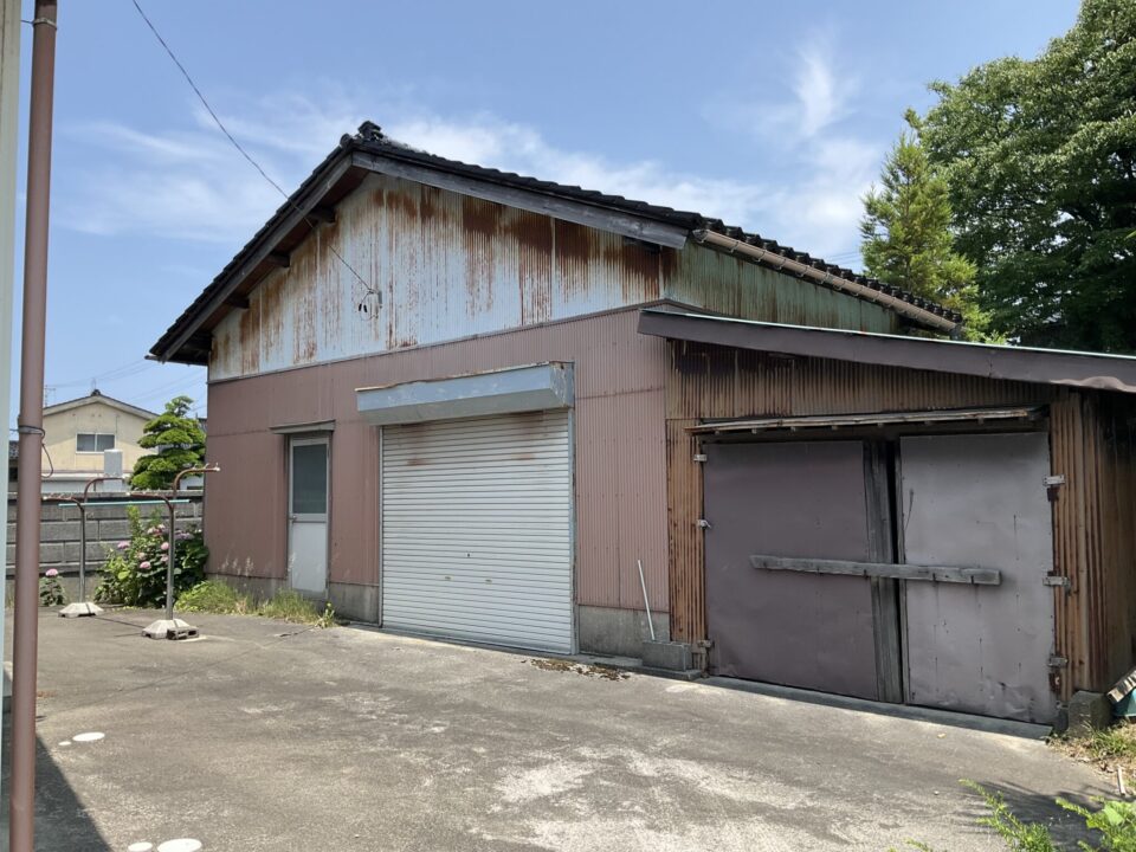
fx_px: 952
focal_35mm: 29
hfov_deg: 61.7
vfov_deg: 48.2
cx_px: 568
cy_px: 426
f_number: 1.8
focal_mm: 3
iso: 25
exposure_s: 1/1250
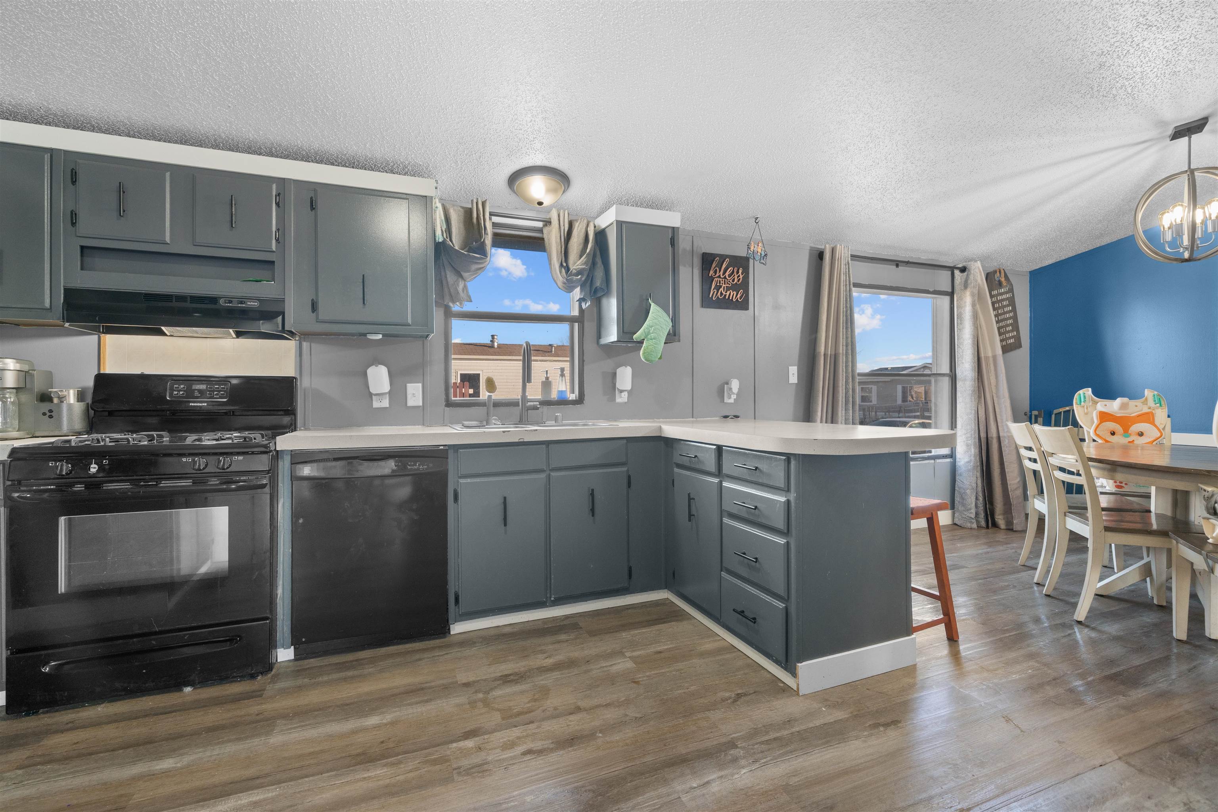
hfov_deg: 100.4
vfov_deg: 77.3
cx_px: 609
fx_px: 507
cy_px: 406
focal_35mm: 15
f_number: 7.1
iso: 640
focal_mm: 15
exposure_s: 1/5
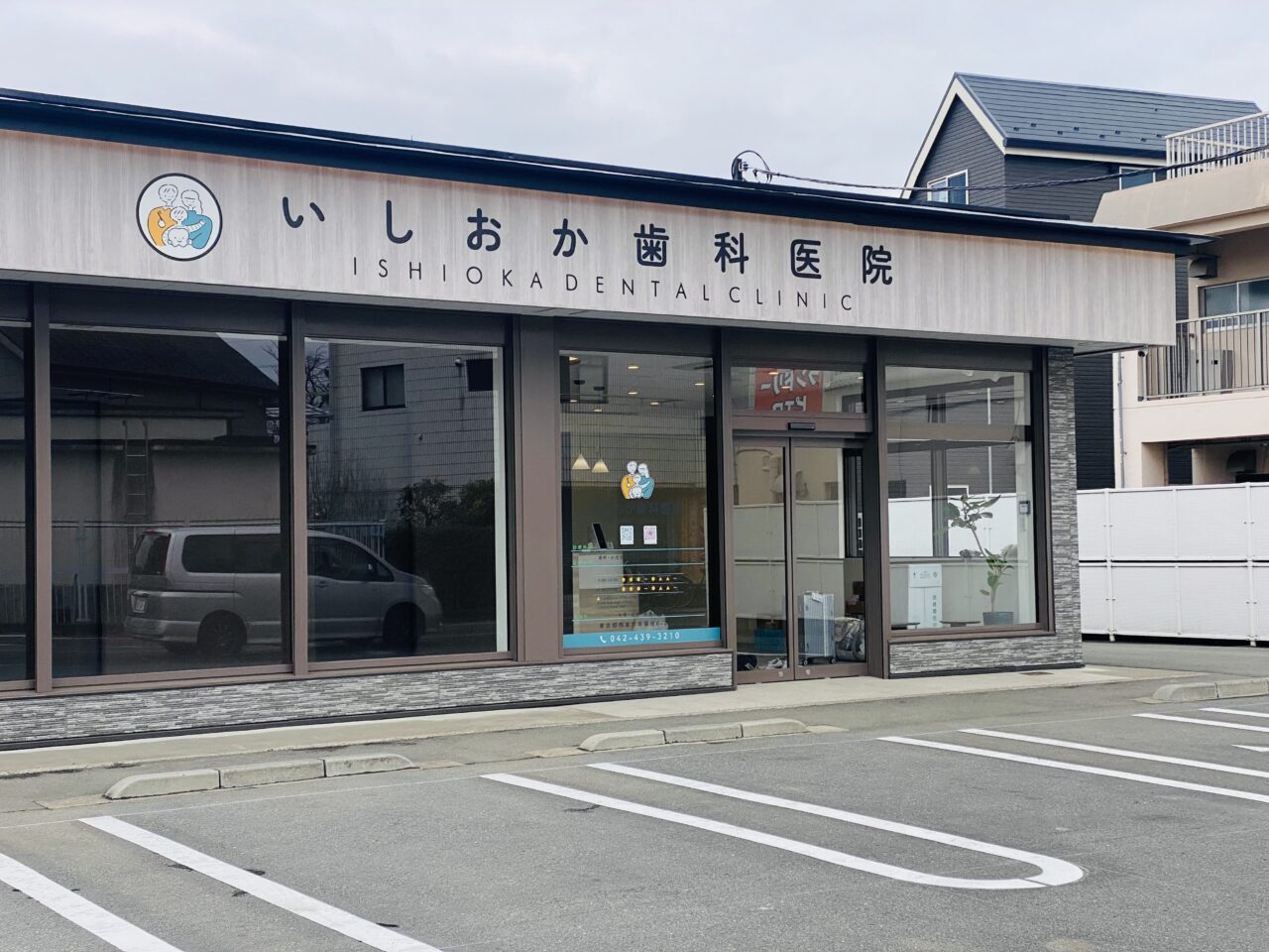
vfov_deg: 28.0
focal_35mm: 52
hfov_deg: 36.8
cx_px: 634
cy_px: 476
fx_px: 1906
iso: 20
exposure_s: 1/1261
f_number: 2
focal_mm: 6
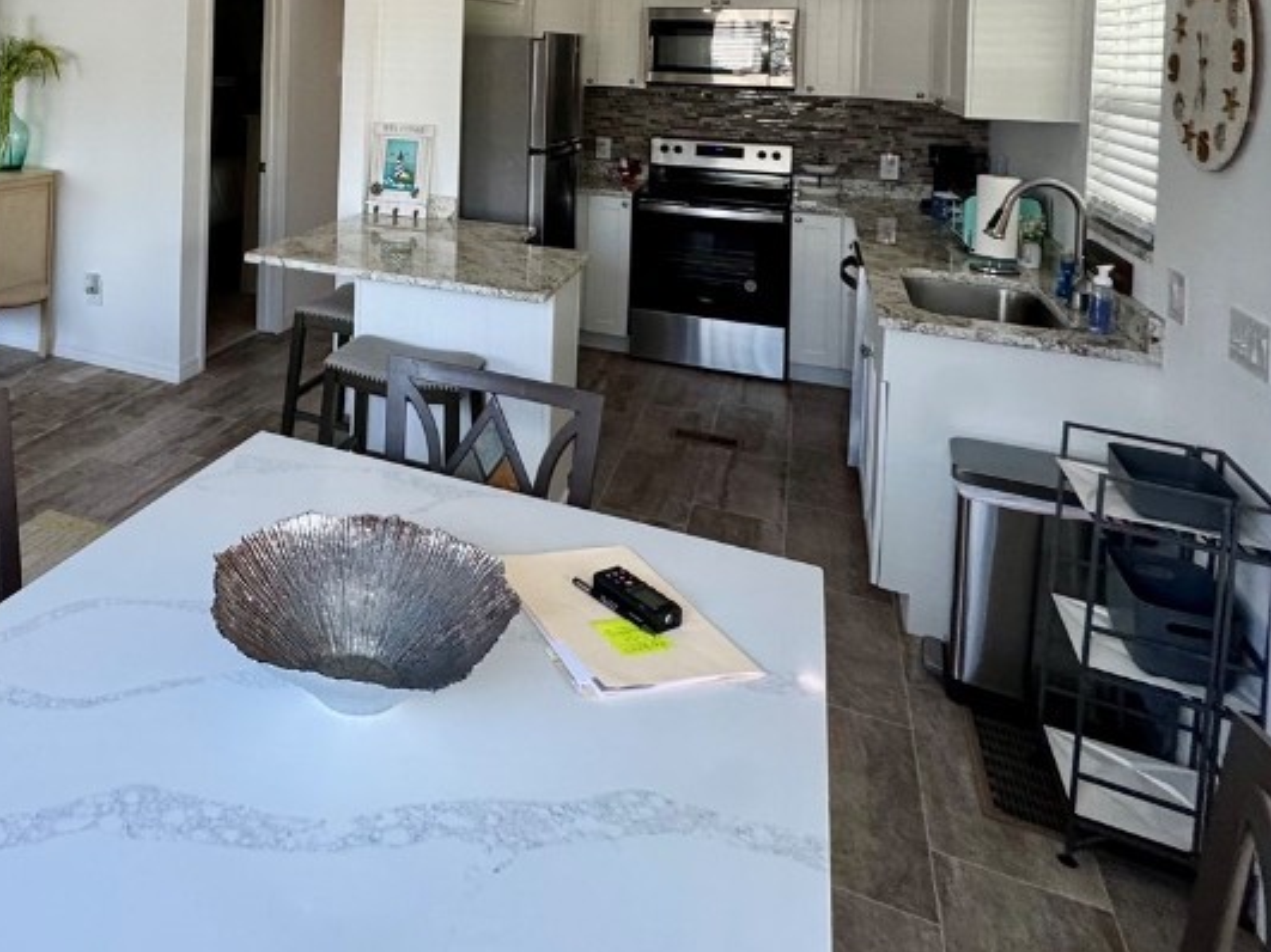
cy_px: 57
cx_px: 314
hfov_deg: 61.6
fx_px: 991
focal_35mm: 27
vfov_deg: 45.4
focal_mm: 2.22
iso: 250
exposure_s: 1/120
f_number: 2.2
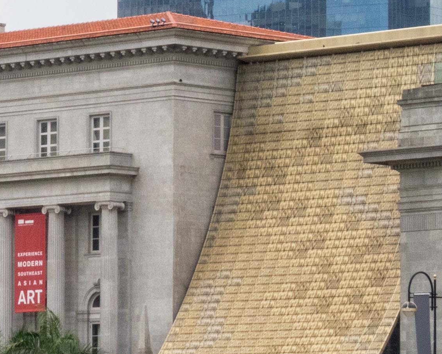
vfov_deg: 5.3
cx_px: -241
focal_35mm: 291
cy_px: 72
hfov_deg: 6.5
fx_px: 3807
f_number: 8
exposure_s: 1/250
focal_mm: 17.8
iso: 100
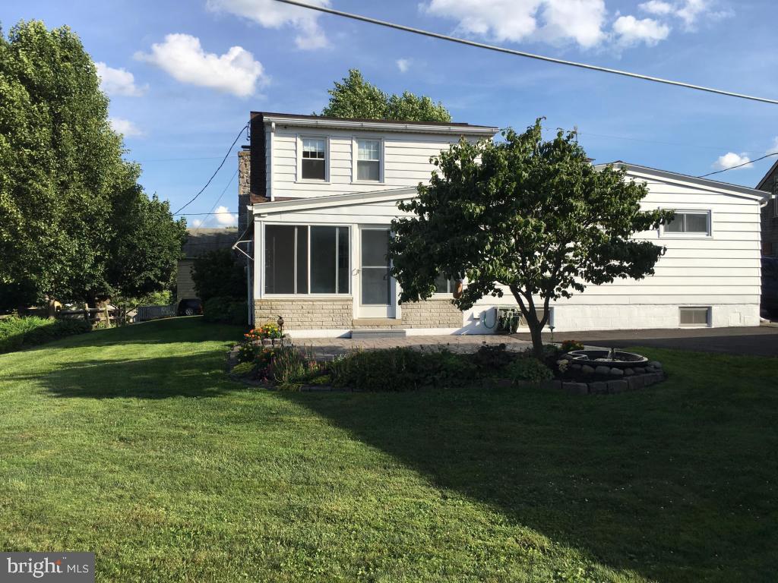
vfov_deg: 48.2
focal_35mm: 29
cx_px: 389
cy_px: 292
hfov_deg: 61.7
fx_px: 652
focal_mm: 4.15
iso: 25
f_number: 2.2
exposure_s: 1/1131
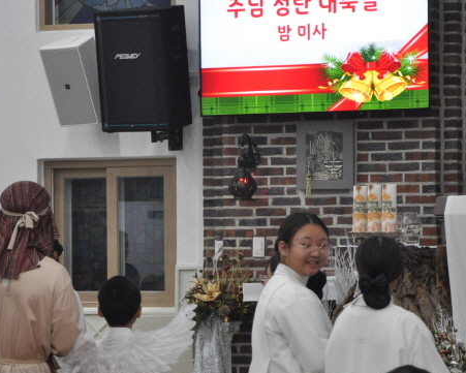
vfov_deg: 8.3
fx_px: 2577
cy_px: 192
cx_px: 236
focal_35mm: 187
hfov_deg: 10.3
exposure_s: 1/50
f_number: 5.3
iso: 800
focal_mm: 75
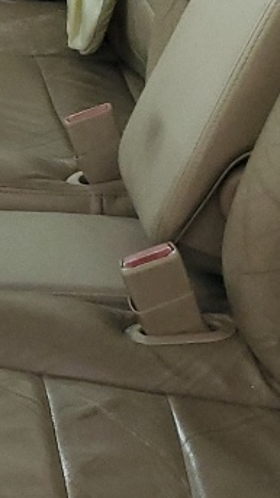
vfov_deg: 16.2
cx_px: -276
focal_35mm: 132
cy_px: 167
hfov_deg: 8.7
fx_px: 1742
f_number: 1.5
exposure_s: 1/60.2
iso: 121
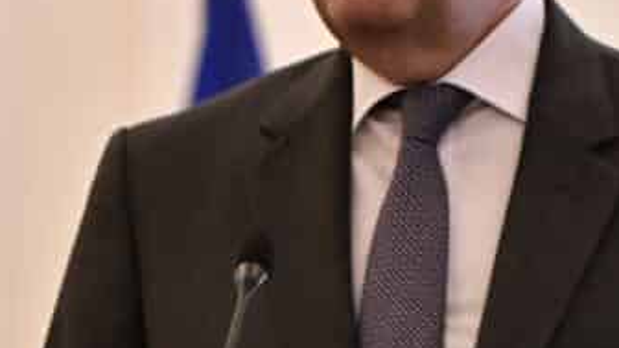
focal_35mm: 719
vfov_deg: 1.7
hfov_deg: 3.0
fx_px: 11801
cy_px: -11
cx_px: 112
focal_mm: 200
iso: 5000
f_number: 4
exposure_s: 1/320
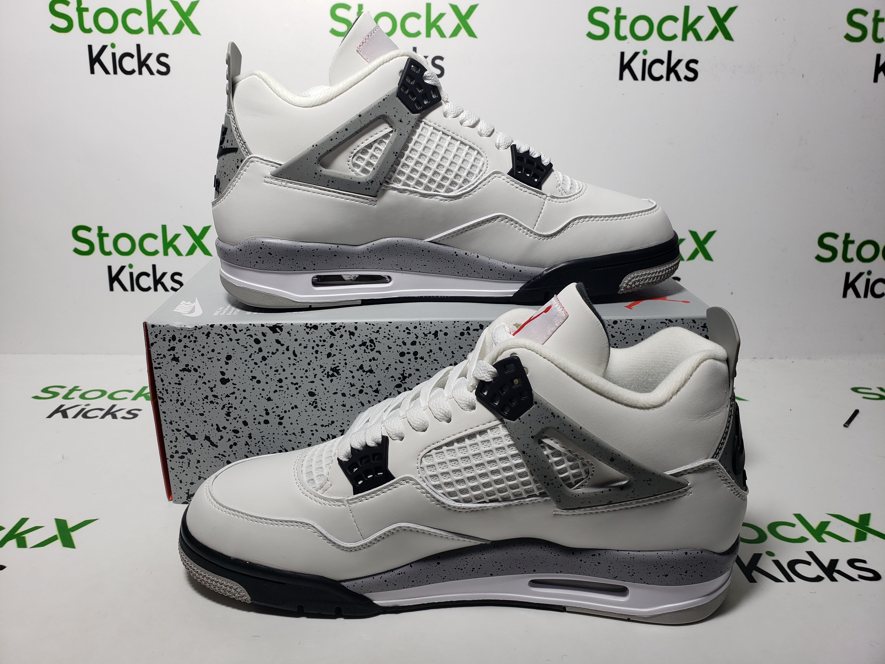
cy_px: 332
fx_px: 665
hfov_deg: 67.3
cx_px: 442
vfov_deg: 53.1
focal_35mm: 26
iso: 50
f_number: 2.4
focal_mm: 4.3
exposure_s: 1/210
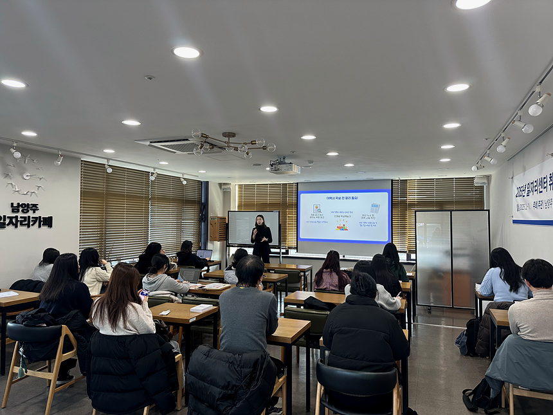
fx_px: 383
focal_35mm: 24
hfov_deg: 71.6
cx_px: 276
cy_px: 208
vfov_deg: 56.8
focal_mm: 6.86
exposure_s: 1/120
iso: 160
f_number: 1.78
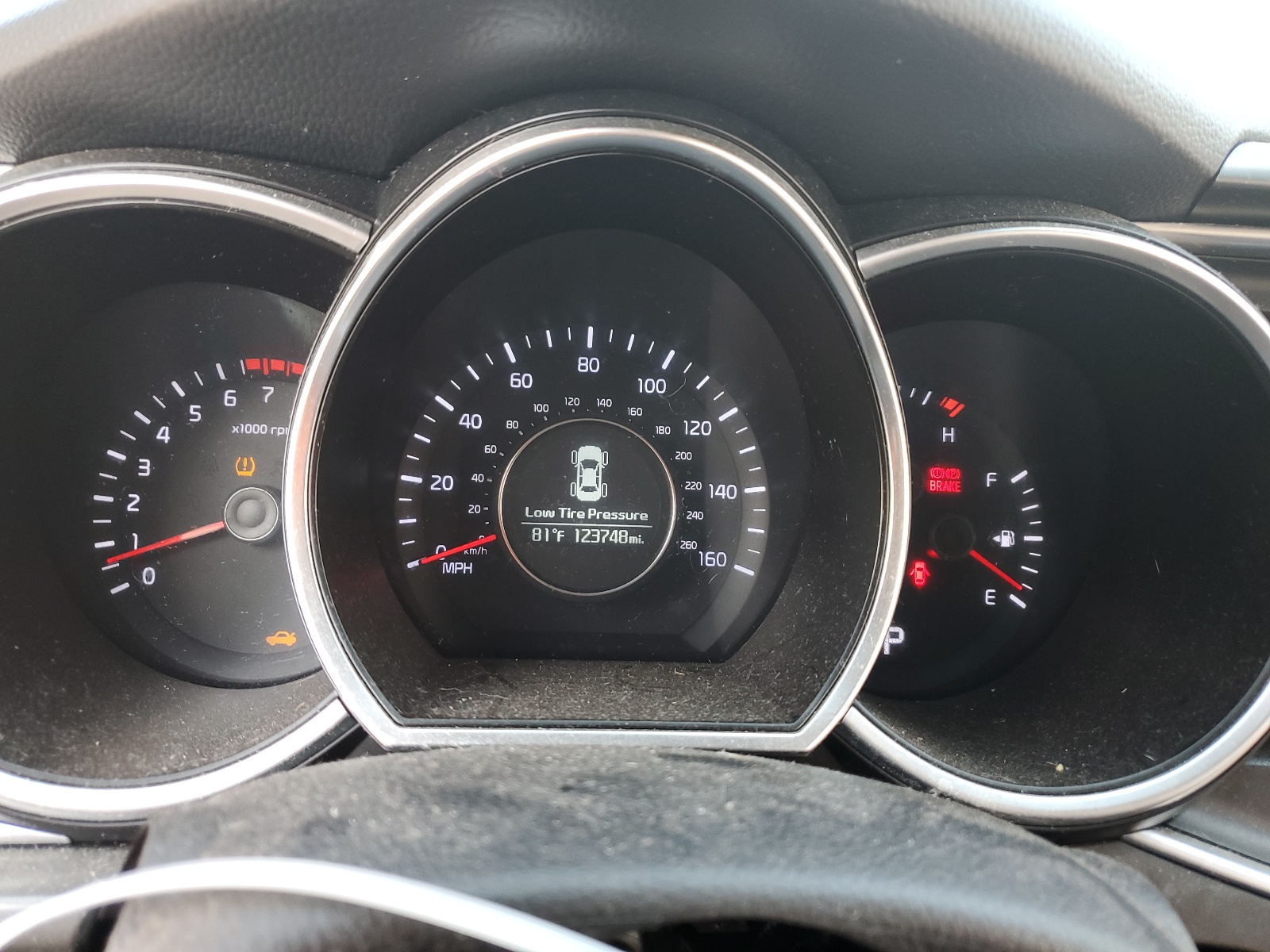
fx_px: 954
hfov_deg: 67.3
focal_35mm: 26
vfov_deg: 53.1
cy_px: 476
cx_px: 635
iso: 61
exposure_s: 1/60.2
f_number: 1.5
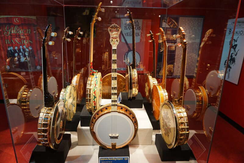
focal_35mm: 24
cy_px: 82
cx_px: 122
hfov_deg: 73.8
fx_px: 163
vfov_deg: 53.1
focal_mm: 16
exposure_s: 1/160
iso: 800
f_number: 4
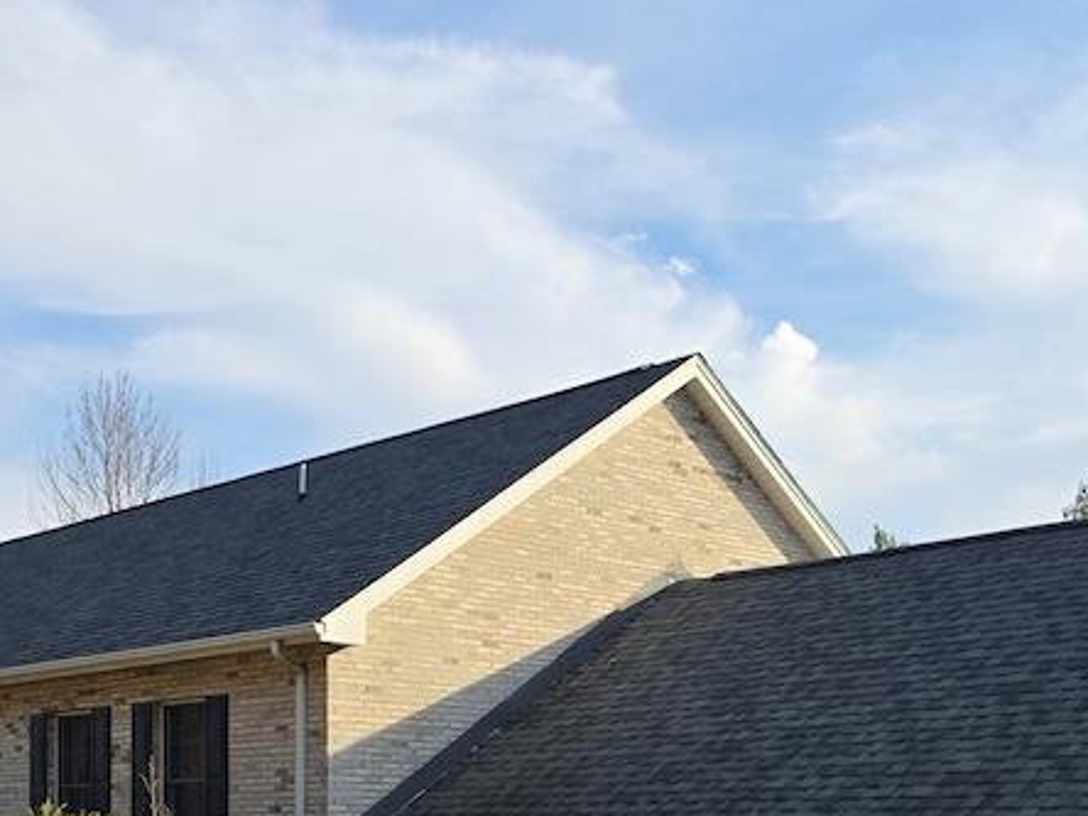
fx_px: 1666
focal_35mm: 53
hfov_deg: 36.2
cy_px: 821
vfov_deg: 26.1
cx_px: 569
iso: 80
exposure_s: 1/3677
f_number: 1.7
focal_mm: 6.3
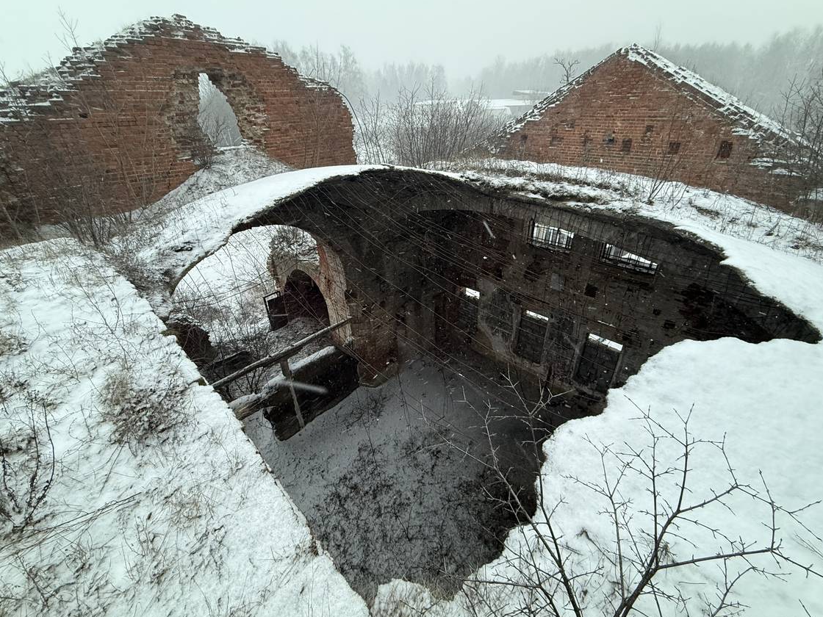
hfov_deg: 98.2
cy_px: 293
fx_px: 357
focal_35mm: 15
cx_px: 417
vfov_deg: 81.7
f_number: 2.2
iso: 400
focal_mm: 2.22
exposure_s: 1/78
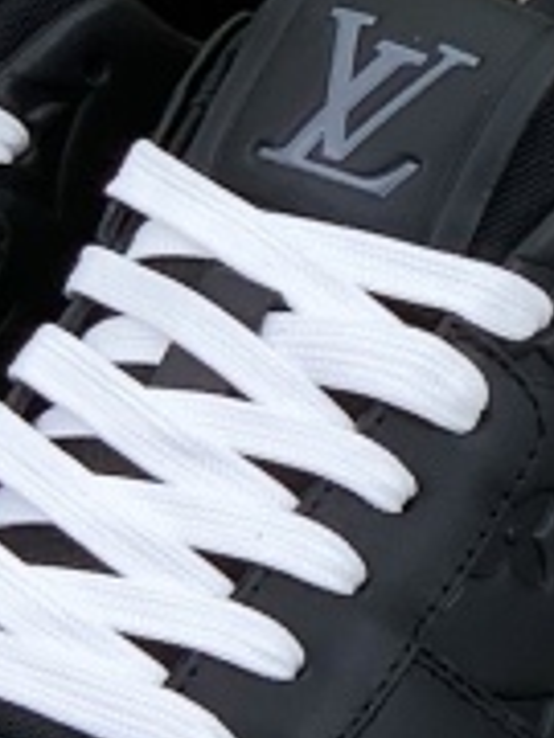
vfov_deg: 4.8
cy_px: 291
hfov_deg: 3.6
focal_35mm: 415
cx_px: 985
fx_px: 8856
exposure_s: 1/100
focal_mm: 6
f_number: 2.4
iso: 16
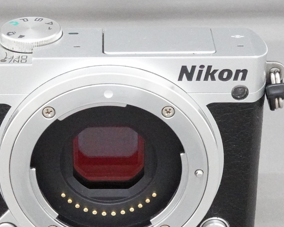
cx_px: 94
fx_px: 1050
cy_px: 131
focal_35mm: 125
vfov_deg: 12.3
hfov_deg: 15.4
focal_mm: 22.92
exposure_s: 1/40
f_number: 11
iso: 6400
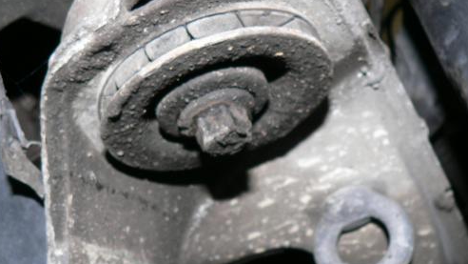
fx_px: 633
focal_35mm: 51
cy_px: 162
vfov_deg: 23.5
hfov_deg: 40.3
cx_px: 291
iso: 100
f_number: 2.8
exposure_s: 1/60
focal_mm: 6
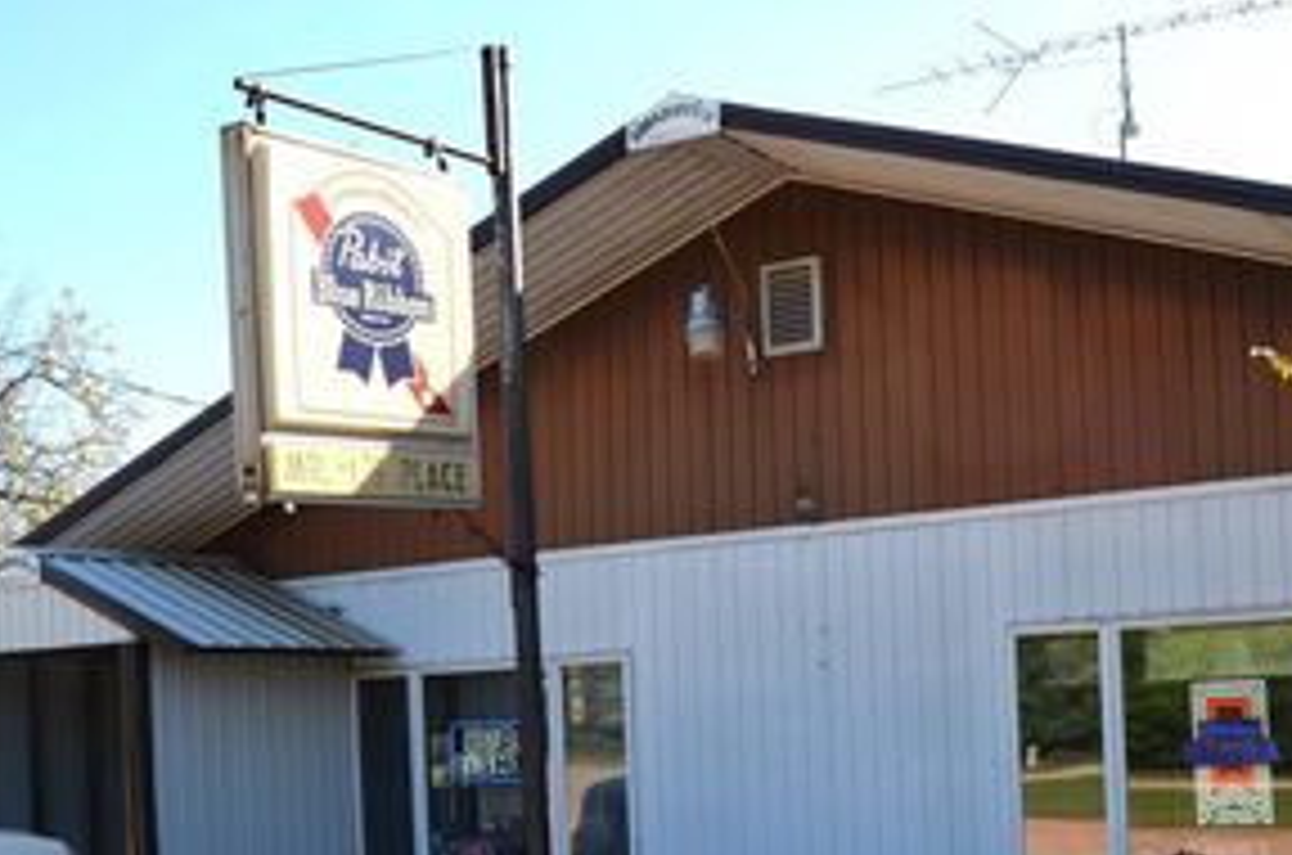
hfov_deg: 41.6
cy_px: 668
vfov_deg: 28.0
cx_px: 819
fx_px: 1683
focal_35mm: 47
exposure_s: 1/250
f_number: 8
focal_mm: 18
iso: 200
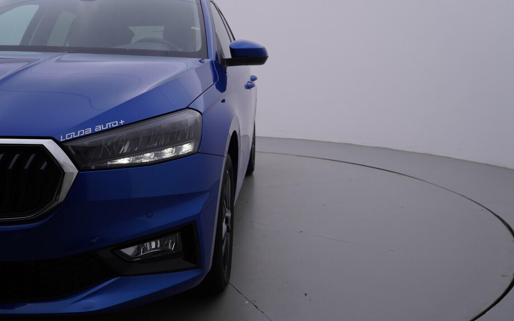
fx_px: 518
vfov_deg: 34.4
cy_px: 167
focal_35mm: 37
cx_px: 256
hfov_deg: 52.8
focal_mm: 24
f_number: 5
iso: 125
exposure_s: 1/125
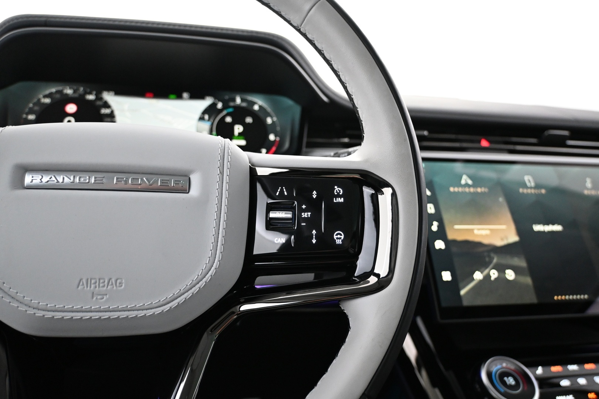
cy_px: 200
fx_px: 474
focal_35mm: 28
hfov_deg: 64.6
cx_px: 300
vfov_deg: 45.7
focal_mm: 19
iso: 2800
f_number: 3.8
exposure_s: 1/30
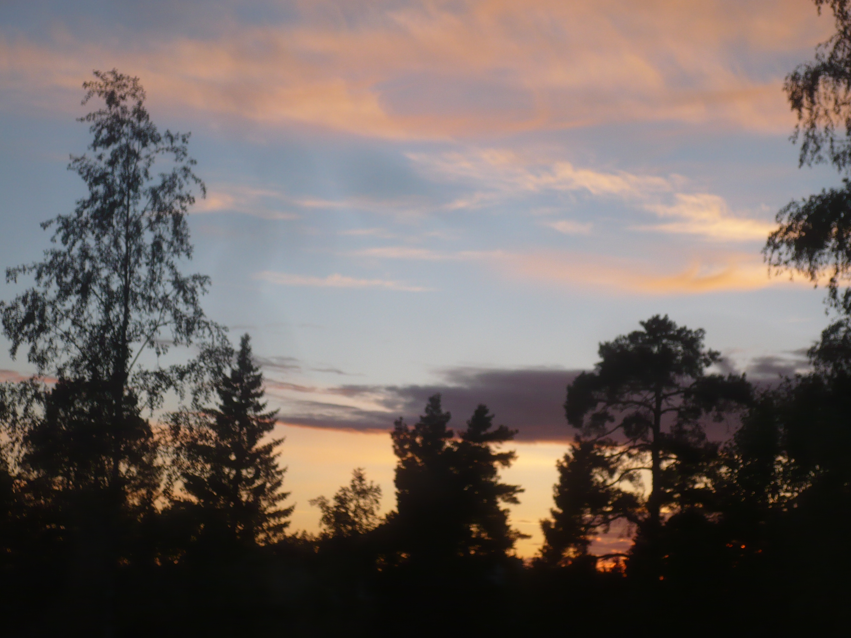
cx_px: 426
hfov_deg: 26.3
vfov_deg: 19.9
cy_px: 319
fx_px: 1819
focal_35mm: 74
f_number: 4.2
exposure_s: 1/160
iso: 100
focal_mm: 12.2
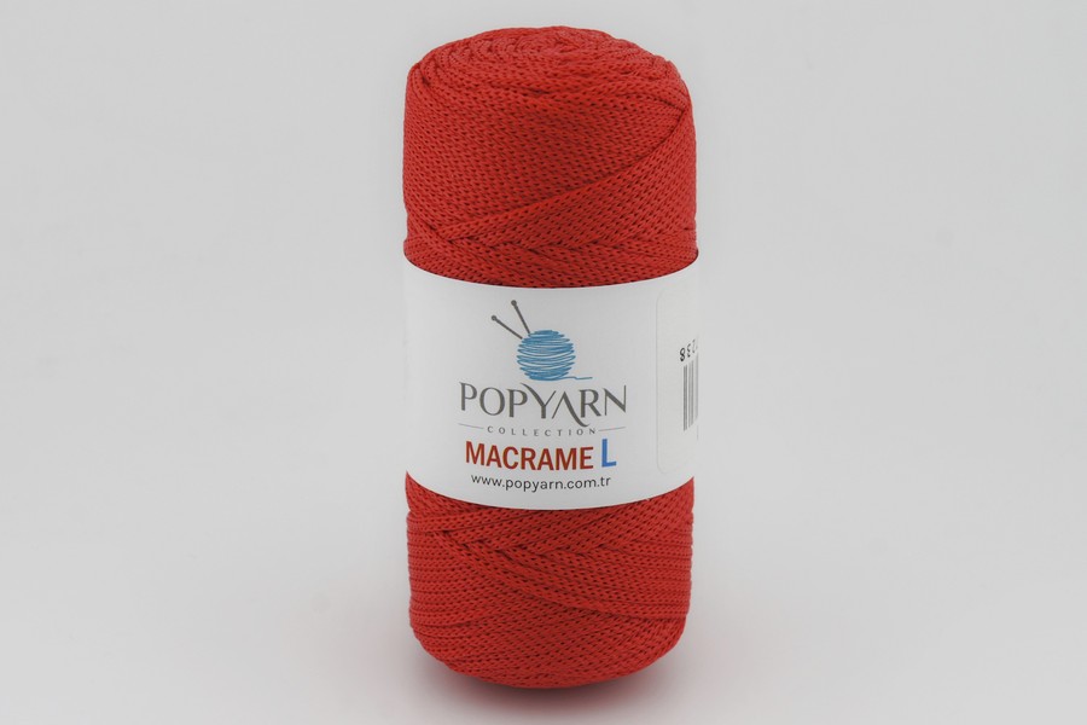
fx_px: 2491
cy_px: 362
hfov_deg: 24.6
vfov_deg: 16.6
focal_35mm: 82
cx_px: 544
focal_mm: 55
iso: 200
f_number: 9
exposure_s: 1/320
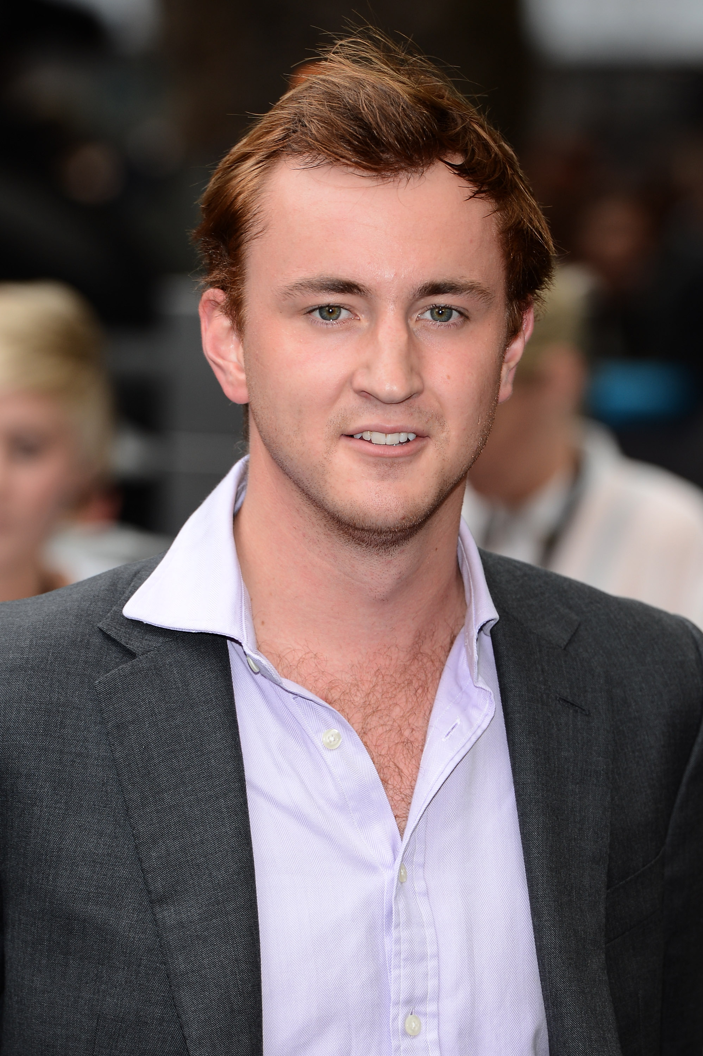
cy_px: 528
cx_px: 352
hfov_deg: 6.9
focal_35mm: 200
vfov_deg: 10.3
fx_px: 5864
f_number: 5
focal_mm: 200
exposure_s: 1/200
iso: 320
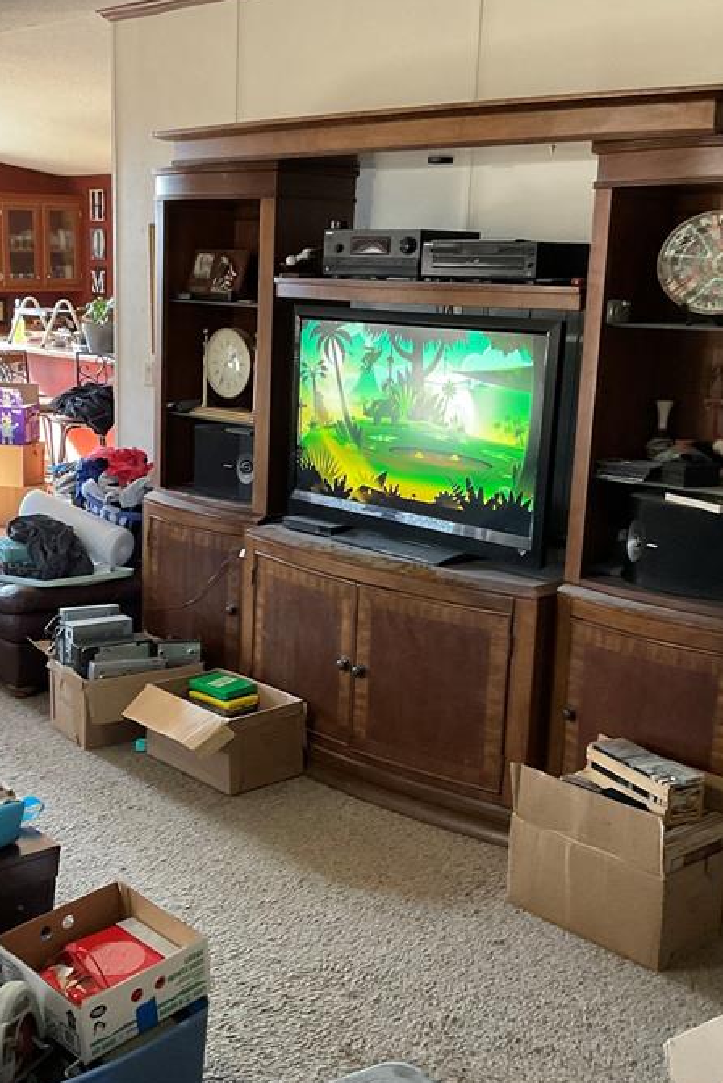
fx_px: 1384
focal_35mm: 46
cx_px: 247
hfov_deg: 29.1
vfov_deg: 42.7
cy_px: 587
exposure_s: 1/40
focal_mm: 3
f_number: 1.8
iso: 200
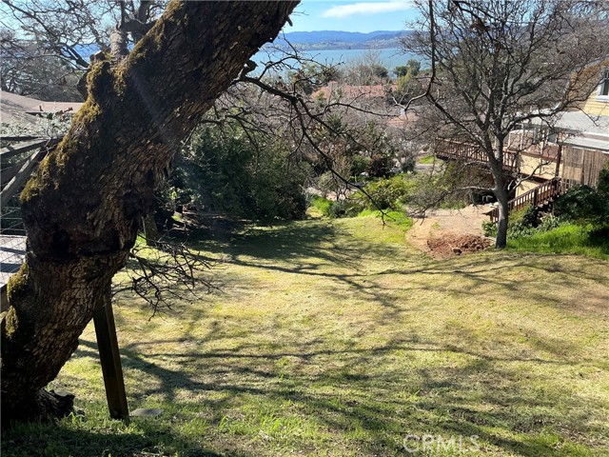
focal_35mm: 28
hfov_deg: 63.4
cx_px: 304
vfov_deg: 49.7
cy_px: 228
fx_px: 493
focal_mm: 3
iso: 25
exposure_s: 1/683
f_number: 1.8
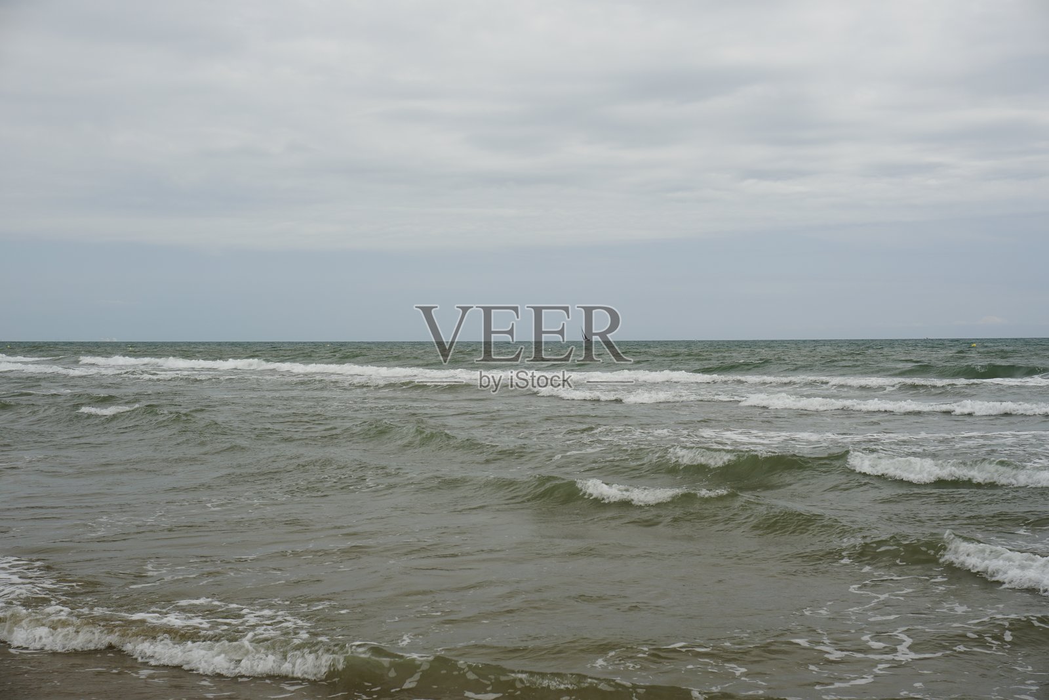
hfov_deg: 42.3
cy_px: 350
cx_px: 524
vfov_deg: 28.9
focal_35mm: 46
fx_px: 1355
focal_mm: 31
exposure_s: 1/100
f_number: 10
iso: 100
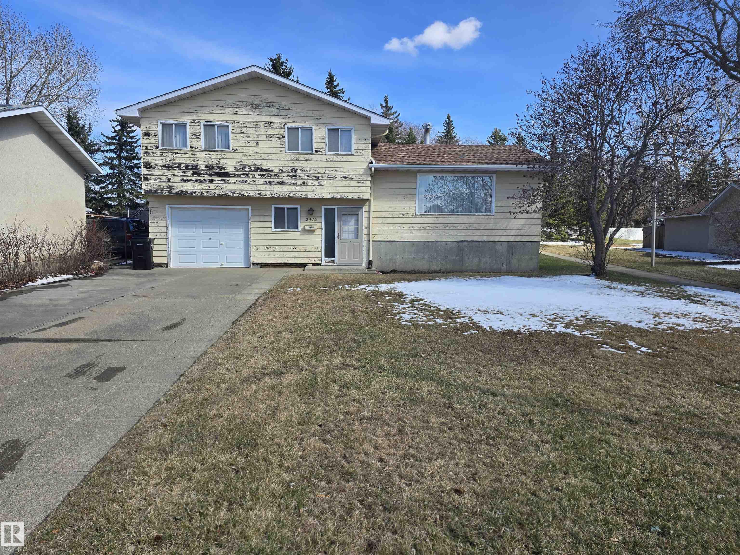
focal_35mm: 23
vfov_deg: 58.9
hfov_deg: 73.9
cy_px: 278
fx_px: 492
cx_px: 370
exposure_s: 1/572
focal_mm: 6.3
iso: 12
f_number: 1.7
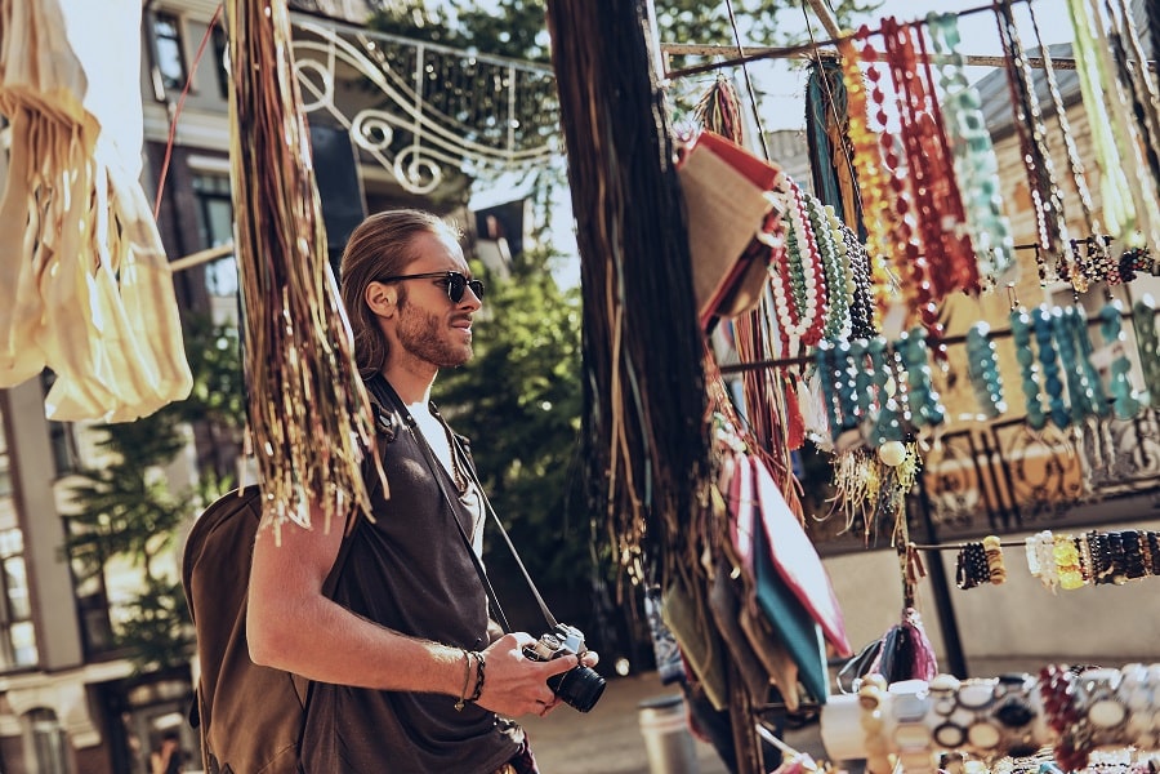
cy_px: 387
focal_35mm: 40
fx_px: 1289
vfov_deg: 33.4
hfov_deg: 48.5
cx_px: 580
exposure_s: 1/250
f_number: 3.2
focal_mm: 40
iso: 160
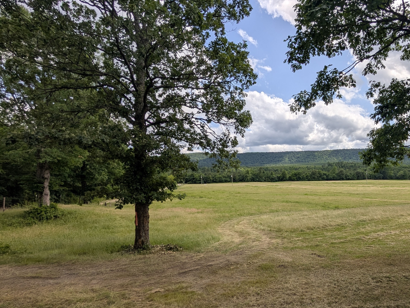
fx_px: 213
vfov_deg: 71.0
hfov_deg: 83.7
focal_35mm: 18
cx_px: 283
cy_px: 182
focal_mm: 2.02
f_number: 1.7
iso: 47
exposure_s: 1/3663
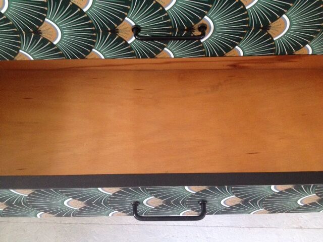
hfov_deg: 52.6
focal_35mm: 35
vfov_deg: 40.7
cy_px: 121
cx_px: 162
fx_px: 327
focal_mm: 4.28
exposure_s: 1/15
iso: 400
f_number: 2.4
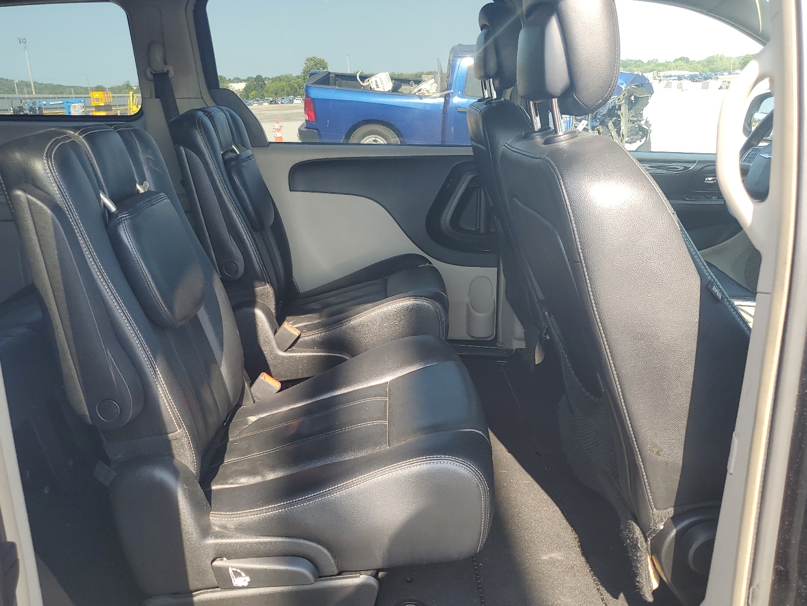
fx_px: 676
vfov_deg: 48.2
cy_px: 331
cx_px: 383
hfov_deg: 61.6
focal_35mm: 29
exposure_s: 1/435
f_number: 1.5
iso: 50
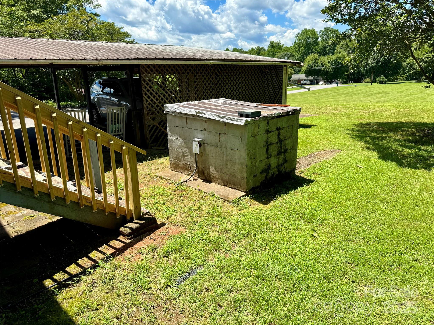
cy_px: 162
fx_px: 301
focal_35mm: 24
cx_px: 217
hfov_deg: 71.6
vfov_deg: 56.8
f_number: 1.78
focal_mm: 6.76
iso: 80
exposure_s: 1/2331
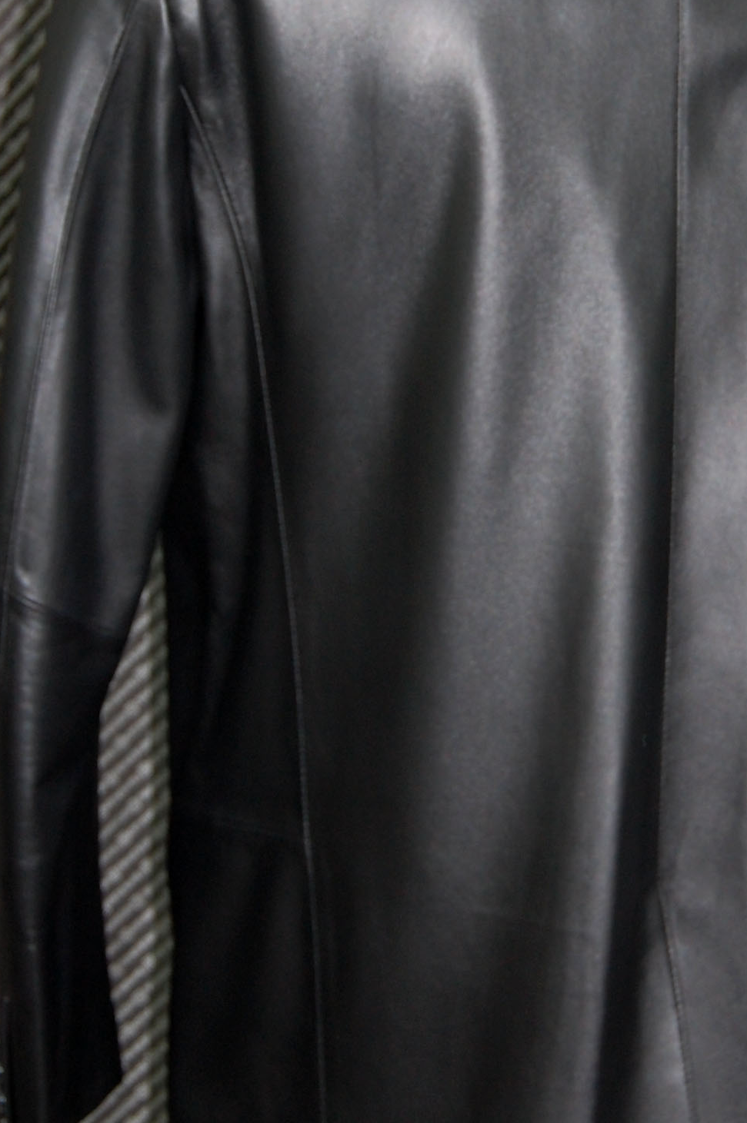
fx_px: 3275
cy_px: 379
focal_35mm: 105
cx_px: 592
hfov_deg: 13.0
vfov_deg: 19.4
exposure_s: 1/60
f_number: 4.5
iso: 400
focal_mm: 34
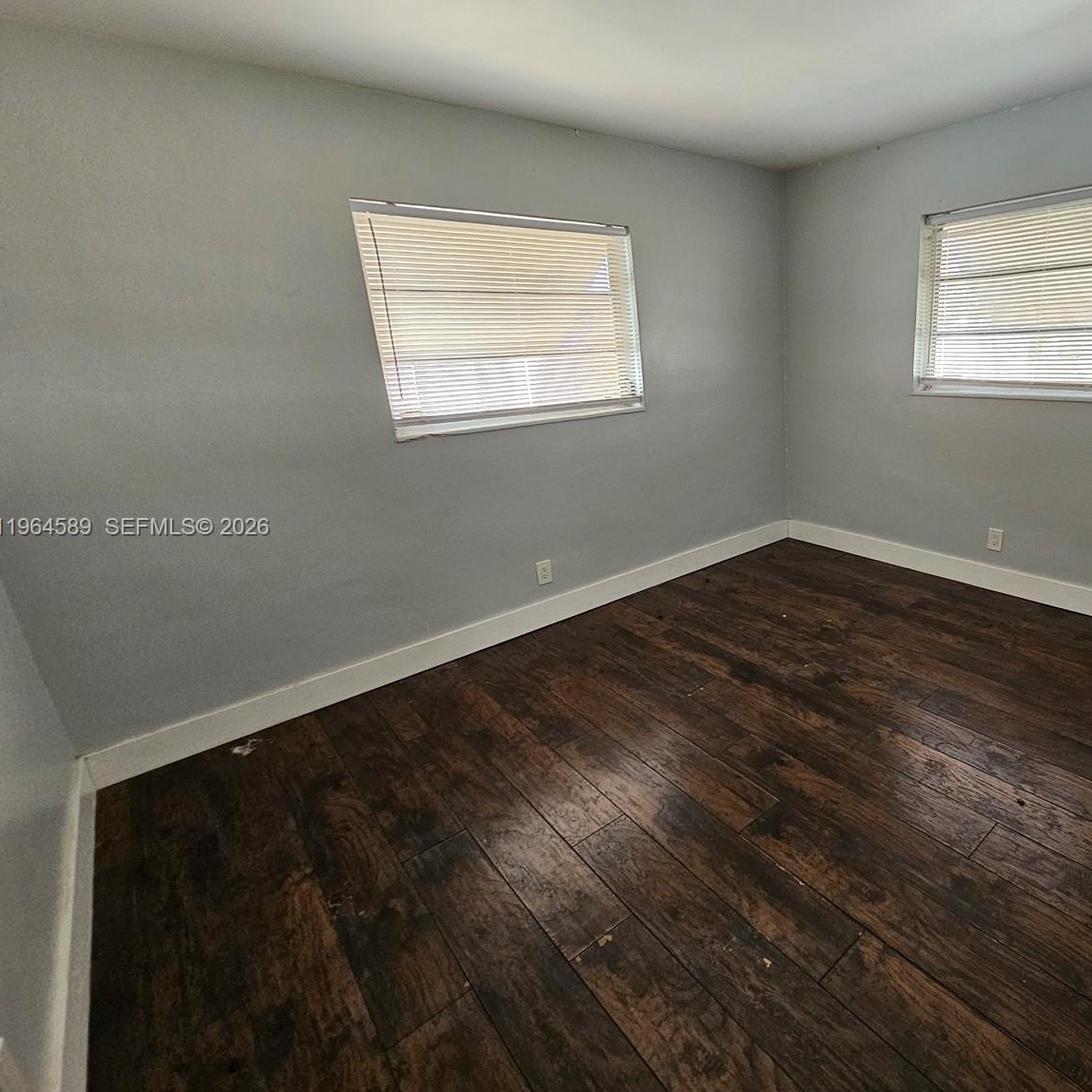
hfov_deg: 84.2
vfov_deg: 87.4
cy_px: 528
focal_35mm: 16
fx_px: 571
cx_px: 734
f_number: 2.2
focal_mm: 2.2
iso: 320
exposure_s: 1/60
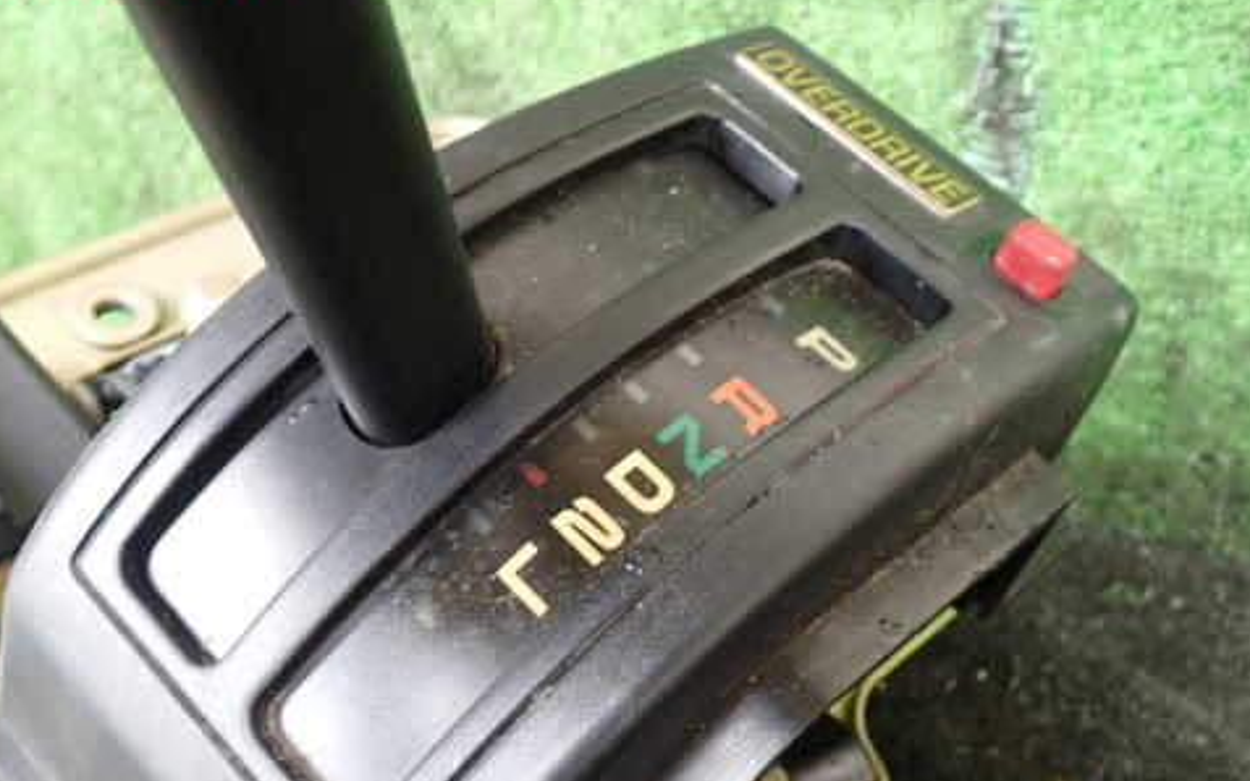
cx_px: 590
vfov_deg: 31.8
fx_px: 1363
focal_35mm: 40
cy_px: 511
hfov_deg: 49.3
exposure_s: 1/30
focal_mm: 5.4
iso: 250
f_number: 2.3
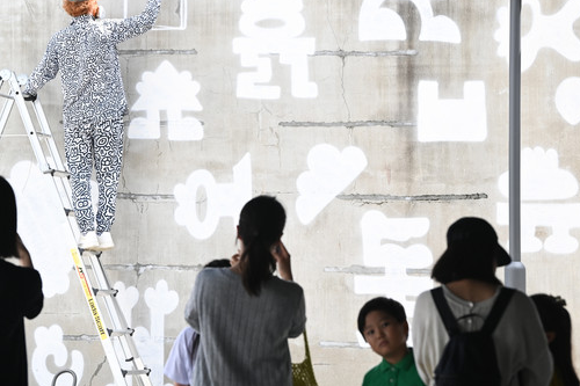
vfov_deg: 8.5
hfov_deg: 12.7
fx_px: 2609
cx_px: 264
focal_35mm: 162
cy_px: 160
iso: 800
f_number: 5.6
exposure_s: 1/800
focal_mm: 135
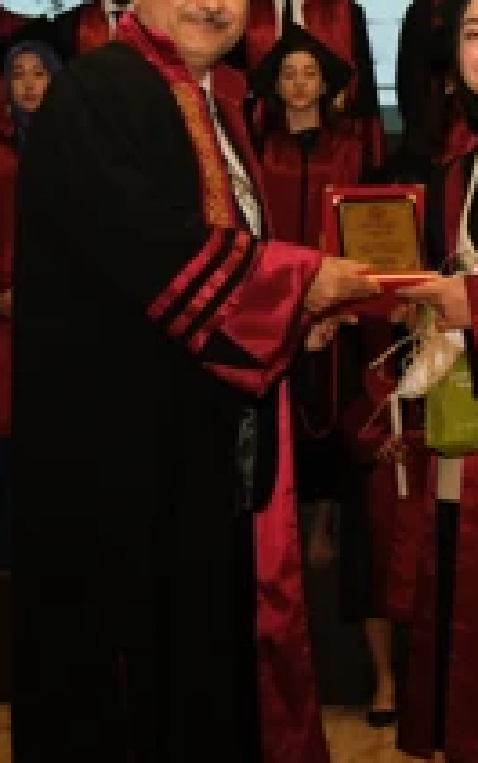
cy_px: 295
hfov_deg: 15.7
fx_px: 1729
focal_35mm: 83
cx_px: 373
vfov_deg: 24.9
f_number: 2.8
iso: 1000
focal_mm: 25.7
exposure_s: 1/160
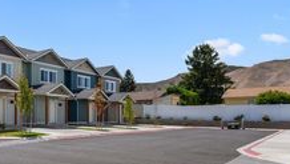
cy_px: 119
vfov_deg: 32.4
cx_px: 20
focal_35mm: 36
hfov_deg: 48.4
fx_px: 277
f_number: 8
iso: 100
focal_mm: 15
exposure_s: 1/640
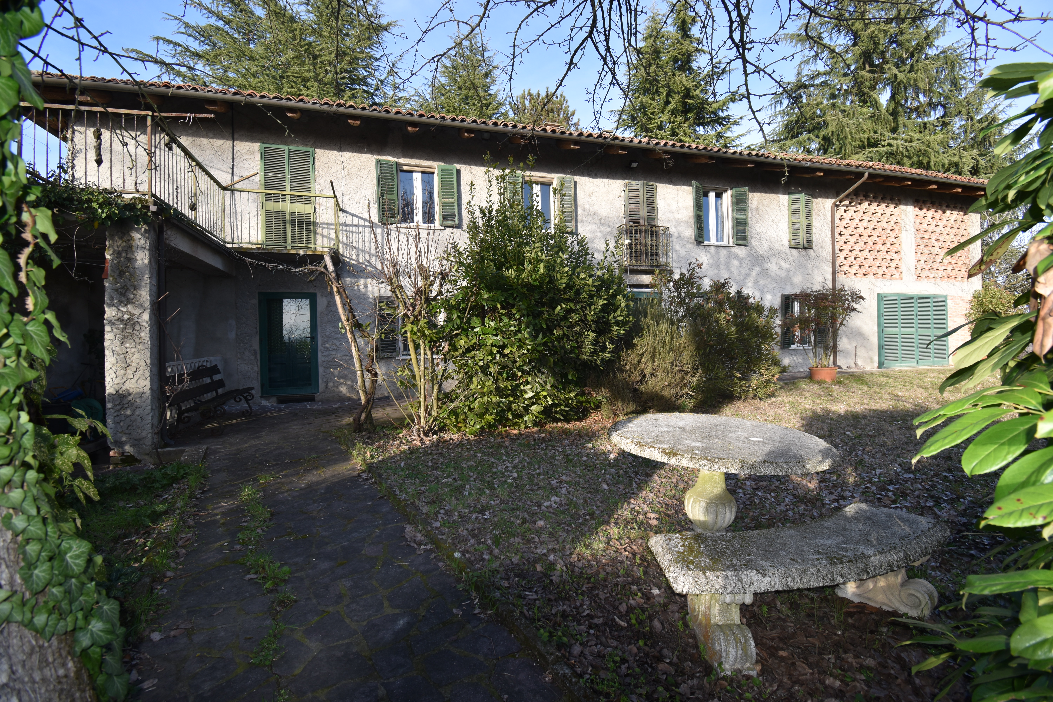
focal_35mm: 15
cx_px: 526
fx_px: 439
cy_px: 351
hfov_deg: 100.4
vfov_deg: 77.3
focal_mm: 10
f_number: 5.6
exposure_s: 1/125
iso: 100
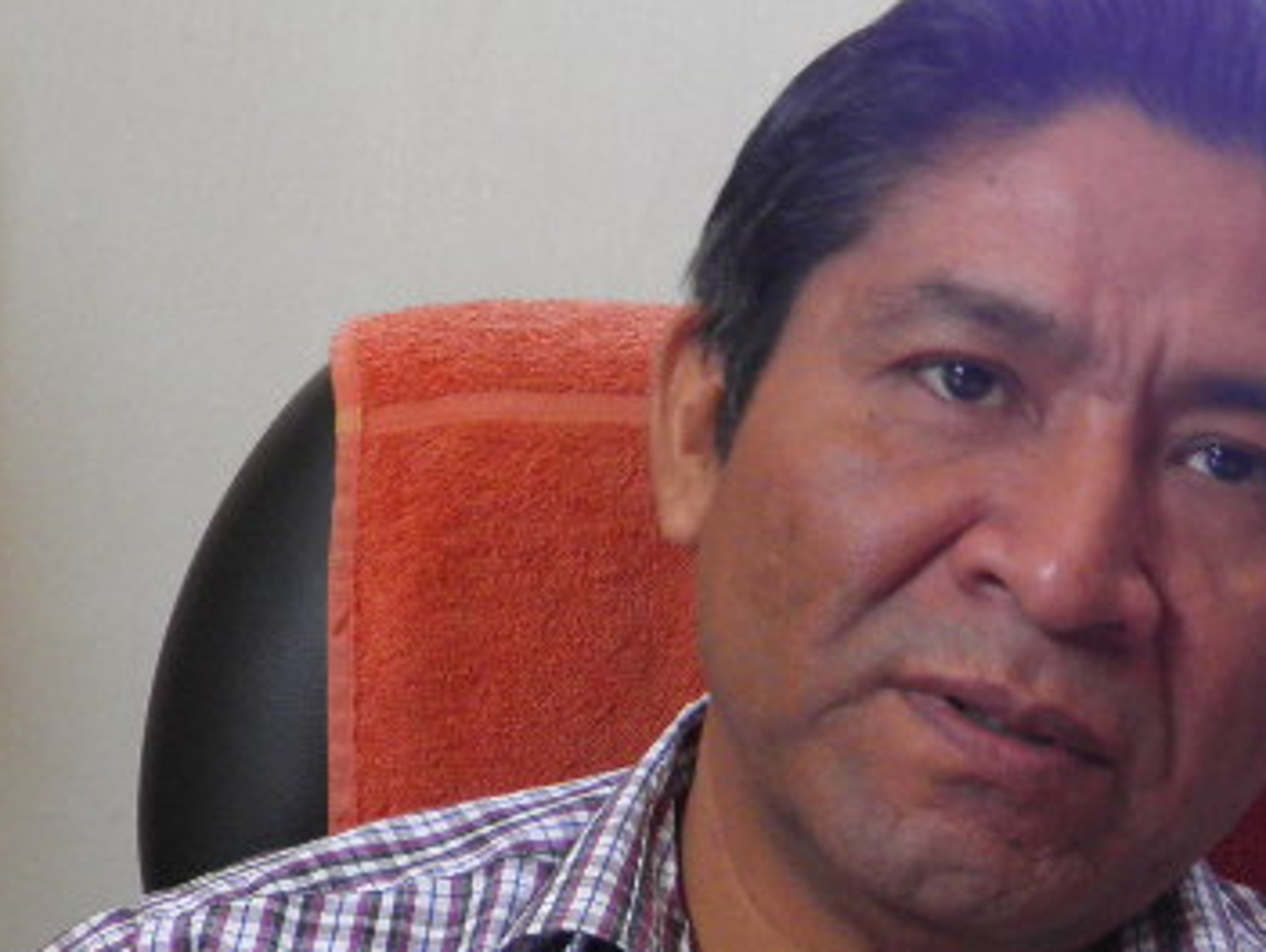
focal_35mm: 102
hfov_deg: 19.2
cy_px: 1179
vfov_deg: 14.0
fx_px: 3734
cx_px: 732
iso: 80
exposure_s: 1/30
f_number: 2.8
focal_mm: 4.9
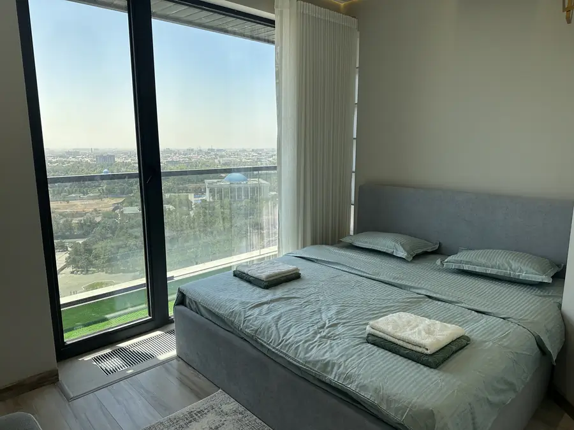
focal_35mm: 24
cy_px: 215
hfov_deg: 71.6
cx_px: 287
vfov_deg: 56.8
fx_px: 398
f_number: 1.78
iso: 80
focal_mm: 6.86
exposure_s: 1/1119
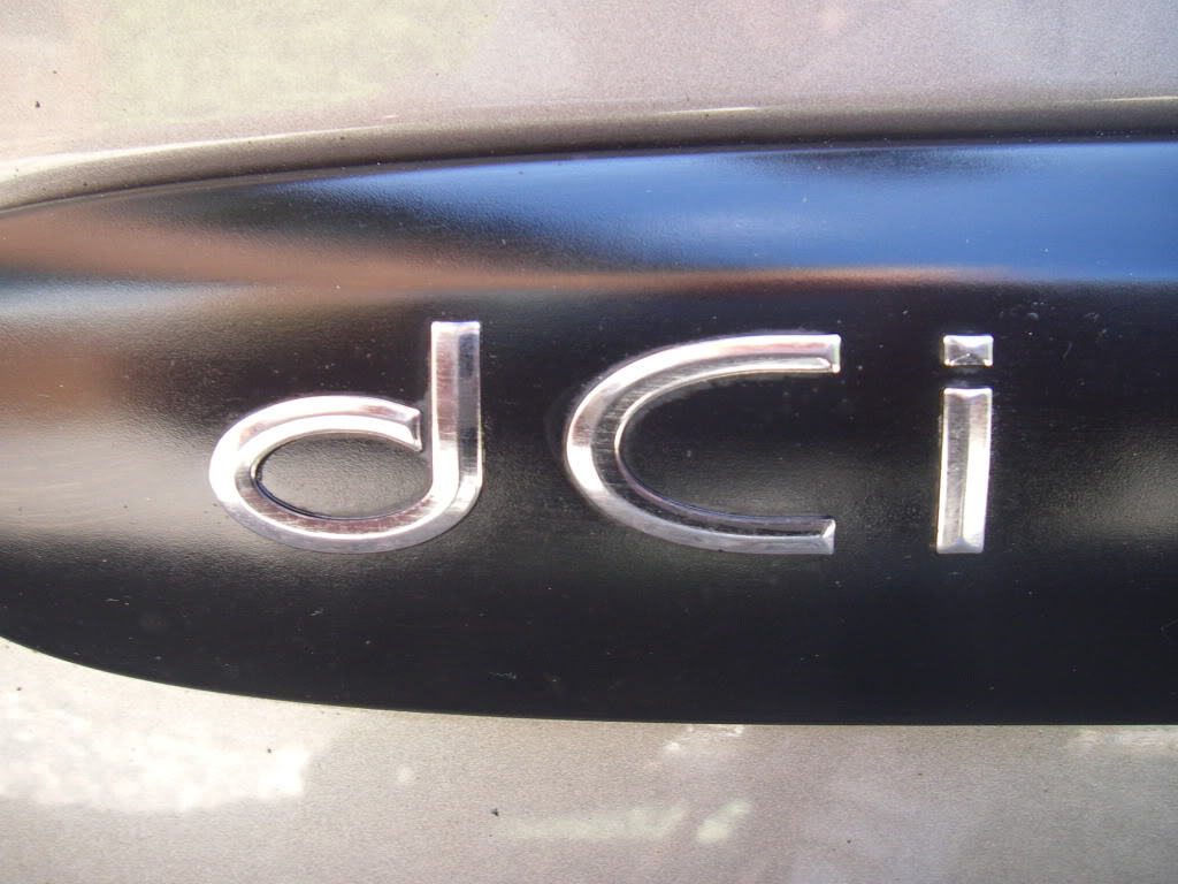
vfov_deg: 37.7
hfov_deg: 49.0
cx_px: 589
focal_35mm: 38
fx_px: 1293
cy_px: 442
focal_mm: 6.3
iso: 125
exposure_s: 1/50
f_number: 3.3
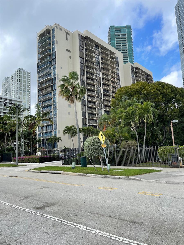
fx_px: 184
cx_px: 92
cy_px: 122
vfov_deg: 67.3
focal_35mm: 26
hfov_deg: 53.1
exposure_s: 1/1821
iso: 32
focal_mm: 5.1
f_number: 1.6
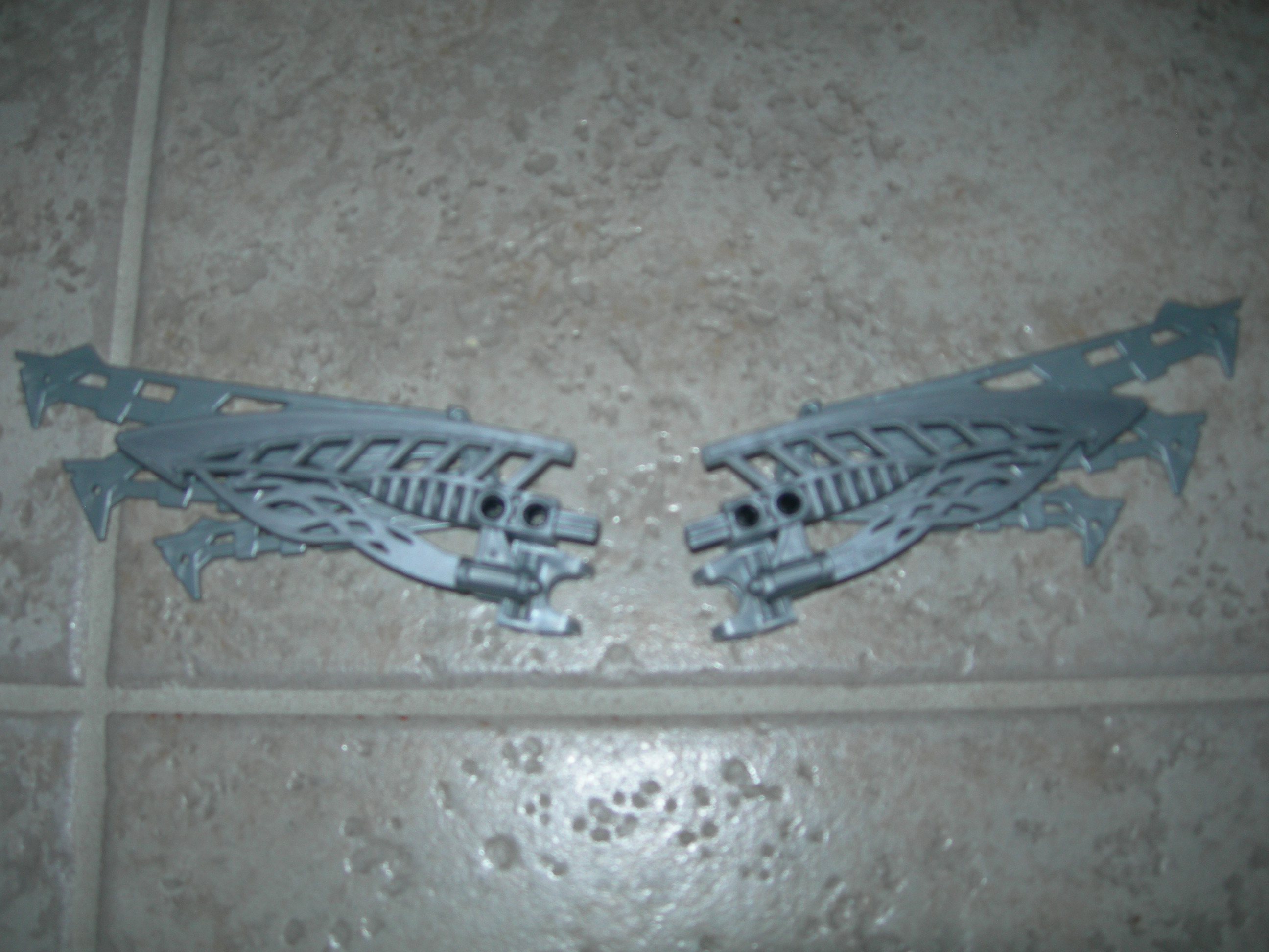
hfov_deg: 49.0
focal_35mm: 38
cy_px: 476
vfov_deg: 37.7
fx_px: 1393
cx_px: 634
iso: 50
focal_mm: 7.8
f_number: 2.8
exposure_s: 1/60.1
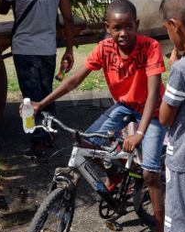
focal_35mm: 80
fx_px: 548
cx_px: 150
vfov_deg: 23.9
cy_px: 116
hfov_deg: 19.0
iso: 200
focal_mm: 24
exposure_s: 1/500
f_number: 8
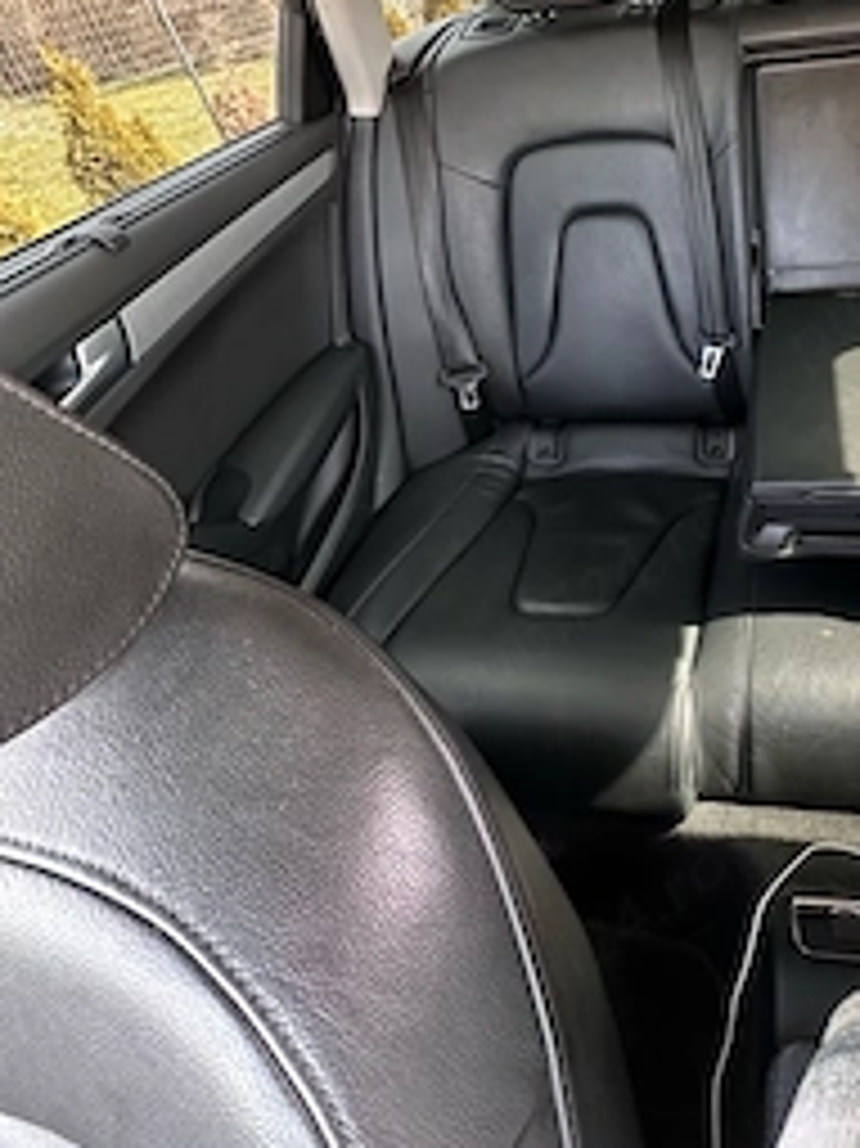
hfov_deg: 57.1
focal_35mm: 22
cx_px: 671
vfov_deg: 72.0
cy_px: 311
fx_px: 729
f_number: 2.2
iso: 500
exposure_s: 1/60
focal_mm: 2.22
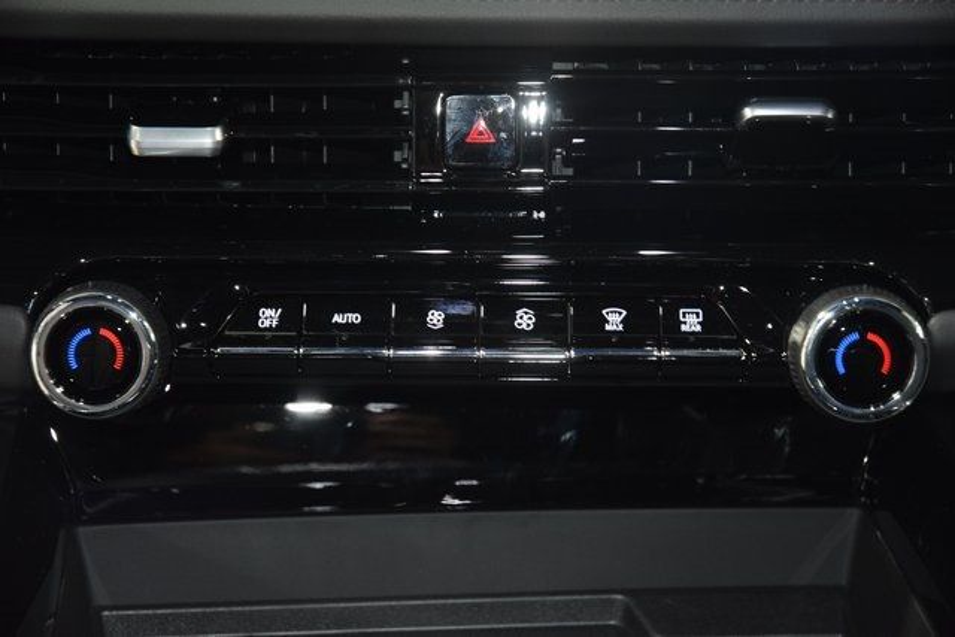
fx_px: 2786
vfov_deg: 13.0
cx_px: 478
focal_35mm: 105
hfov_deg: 19.5
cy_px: 318
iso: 2000
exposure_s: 1/15
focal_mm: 70
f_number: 4.5
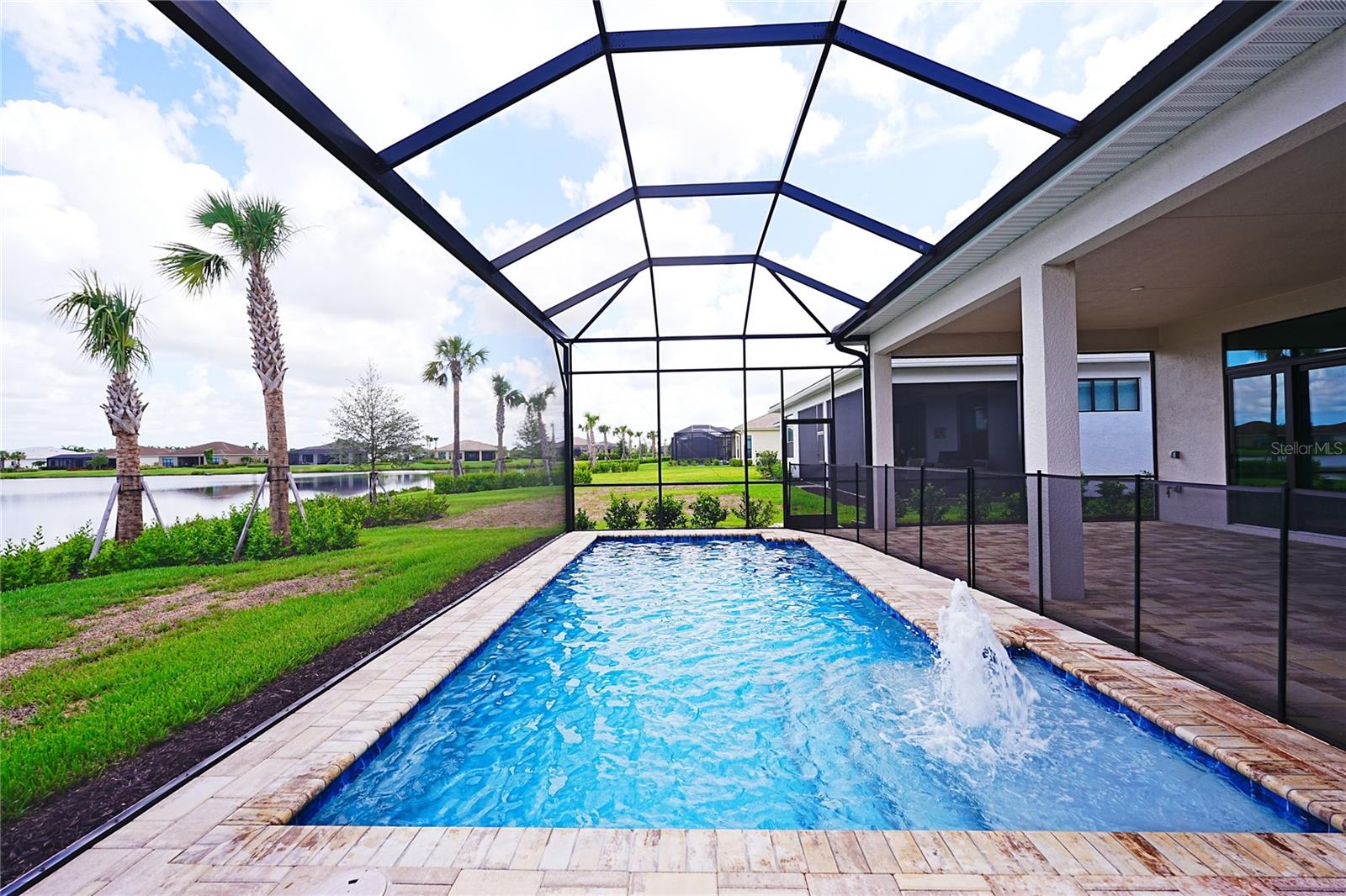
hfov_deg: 104.3
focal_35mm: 14
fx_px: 523
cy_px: 448
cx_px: 673
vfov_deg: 81.2
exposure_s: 1/100
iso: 50
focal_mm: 14
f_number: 5.6
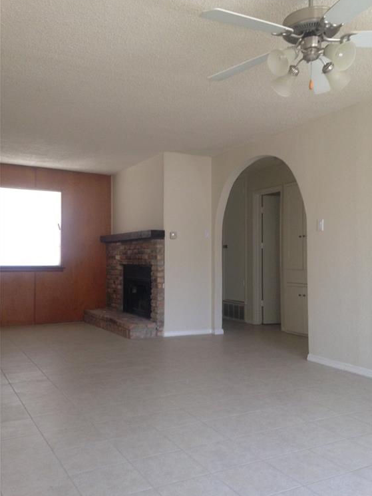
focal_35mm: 34
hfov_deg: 41.8
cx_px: 191
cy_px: 246
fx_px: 487
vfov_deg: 53.9
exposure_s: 1/20
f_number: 2.4
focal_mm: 4.12
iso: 125
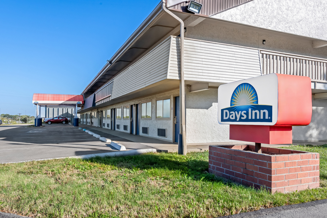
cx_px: 164
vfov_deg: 53.1
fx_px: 218
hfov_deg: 73.7
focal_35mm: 24
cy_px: 109
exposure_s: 1/500
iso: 400
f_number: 9
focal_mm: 24
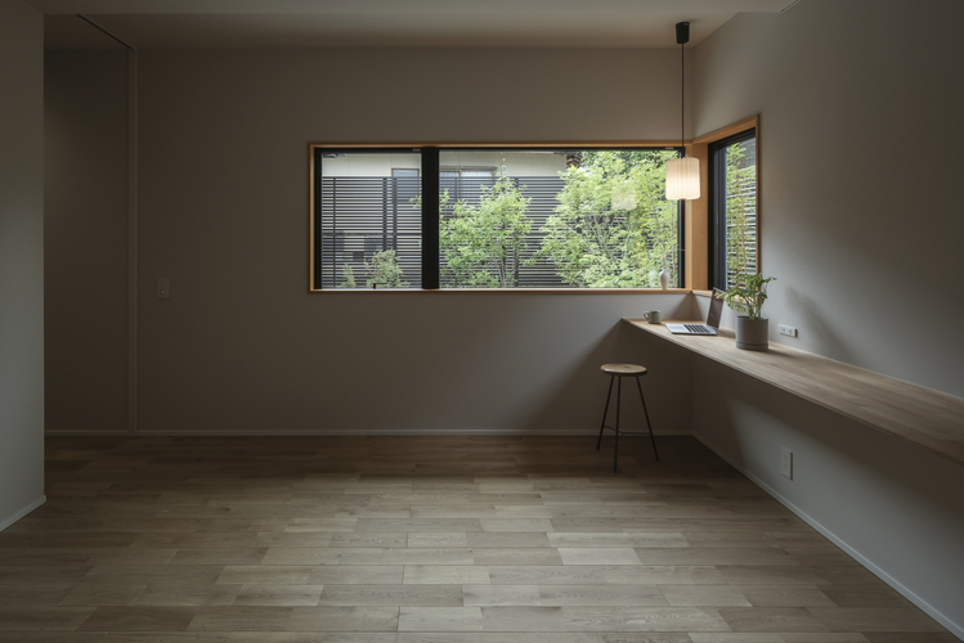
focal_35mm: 21
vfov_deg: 59.7
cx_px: 423
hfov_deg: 81.7
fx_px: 554
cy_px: 247
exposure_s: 1/6
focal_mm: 15.5
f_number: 11
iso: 160
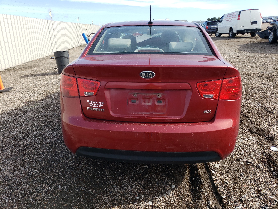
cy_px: 104
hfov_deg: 67.3
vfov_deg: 53.1
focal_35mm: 26
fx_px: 209
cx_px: 139
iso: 50
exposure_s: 1/1429
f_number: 1.5
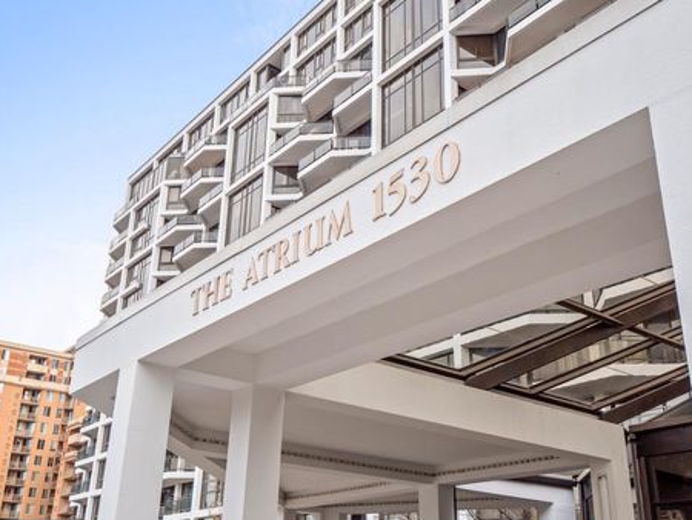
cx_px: 354
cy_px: 262
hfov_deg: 46.8
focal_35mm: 40
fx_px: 800
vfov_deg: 36.0
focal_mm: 18
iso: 320
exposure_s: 1/250
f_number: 6.3
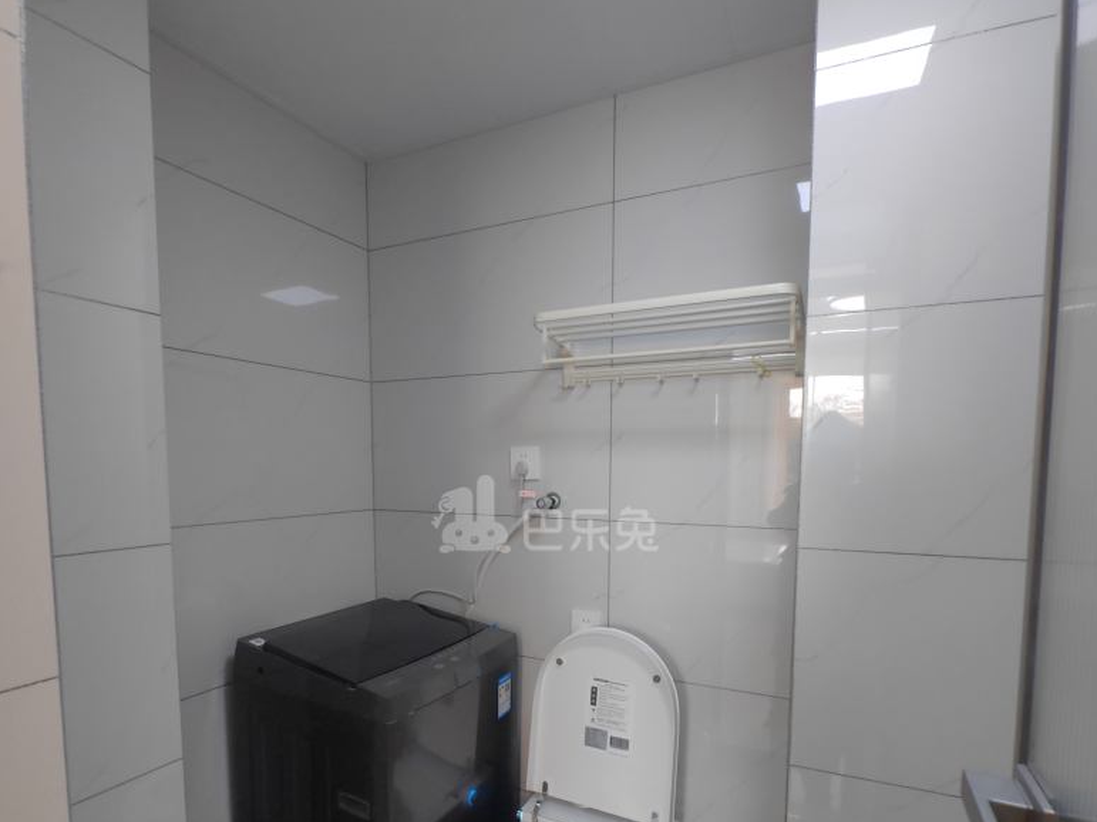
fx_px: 570
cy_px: 516
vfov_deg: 70.4
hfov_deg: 87.8
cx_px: 545
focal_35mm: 18
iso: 125
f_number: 2.2
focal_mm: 1.95
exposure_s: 1/50
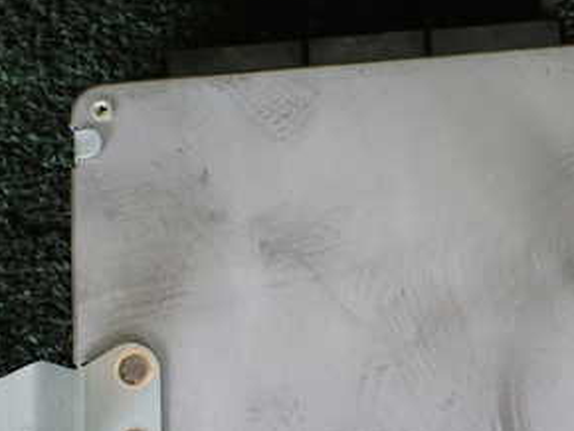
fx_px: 1029
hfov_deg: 31.0
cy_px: 302
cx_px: 364
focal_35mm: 62
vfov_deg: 23.5
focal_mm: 5.4
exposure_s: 1/125
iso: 250
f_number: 2.3
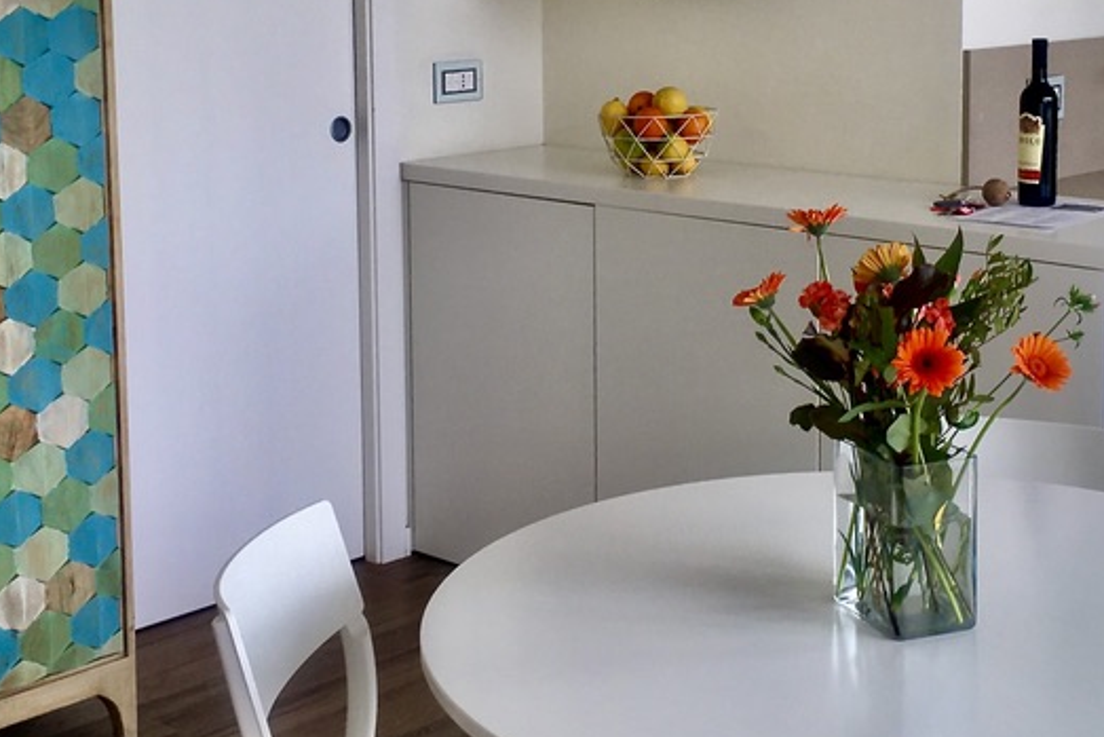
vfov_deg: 22.7
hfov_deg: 33.9
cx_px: 602
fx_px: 1810
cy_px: 139
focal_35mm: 59
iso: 25
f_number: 2.2
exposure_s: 1/100
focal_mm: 4.15
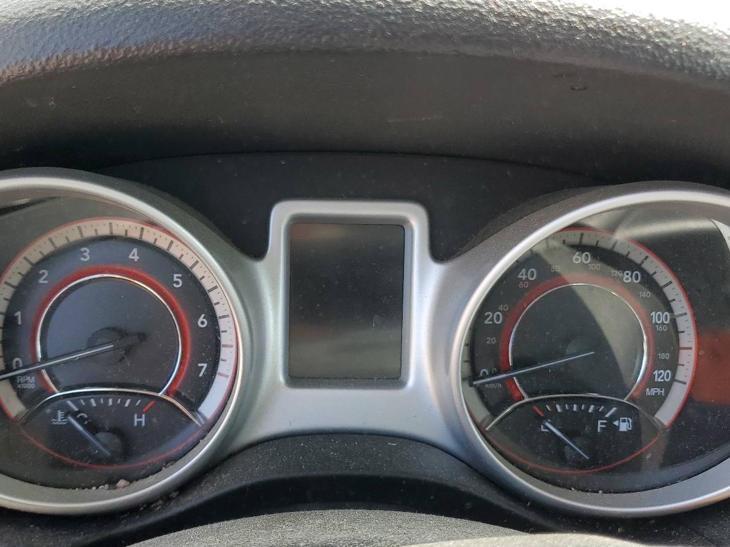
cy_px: 328
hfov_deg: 52.3
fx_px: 738
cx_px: 299
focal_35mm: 35
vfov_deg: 40.5
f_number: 1.5
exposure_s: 1/263
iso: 50
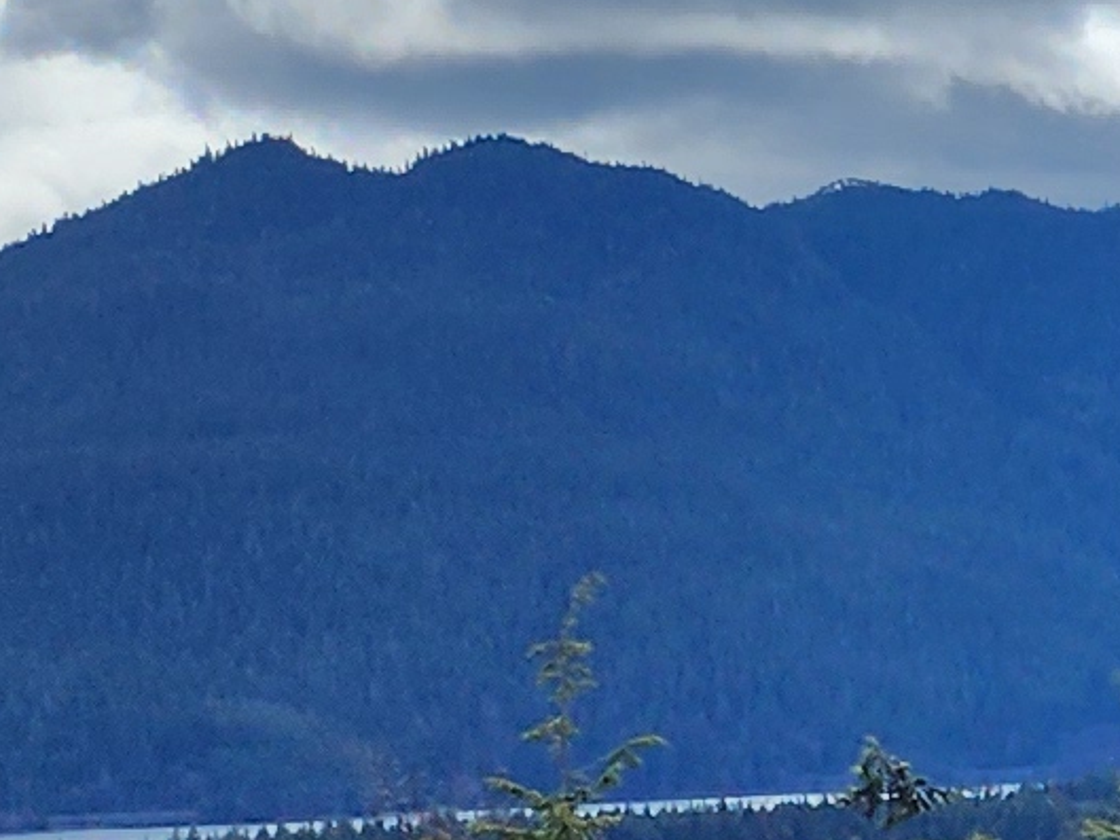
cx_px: 3483
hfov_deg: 9.0
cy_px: 889
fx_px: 5631
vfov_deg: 8.5
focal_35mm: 174
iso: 12
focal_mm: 6.4
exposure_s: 1/1859
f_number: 1.8
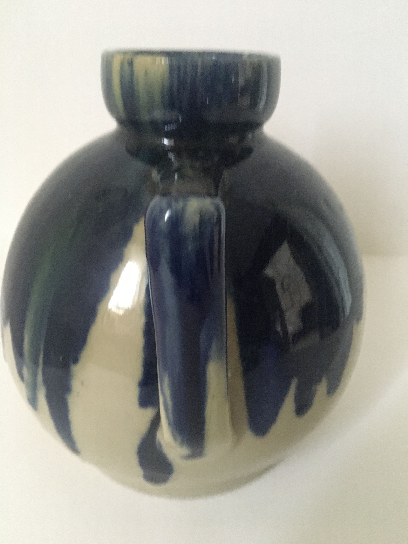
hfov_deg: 48.2
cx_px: 204
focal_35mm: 29
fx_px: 456
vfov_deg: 61.7
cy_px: 272
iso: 320
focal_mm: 4.15
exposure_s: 1/17
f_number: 2.2
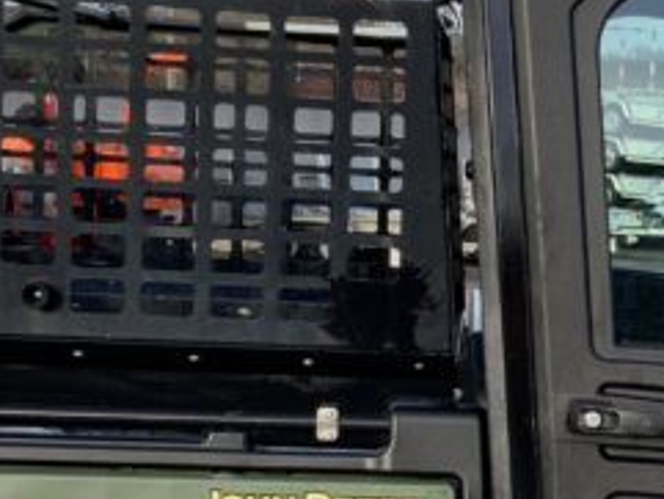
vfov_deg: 12.0
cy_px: 369
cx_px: 816
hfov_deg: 15.4
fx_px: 2361
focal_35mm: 123
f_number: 1.8
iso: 16
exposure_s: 1/586
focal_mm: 3
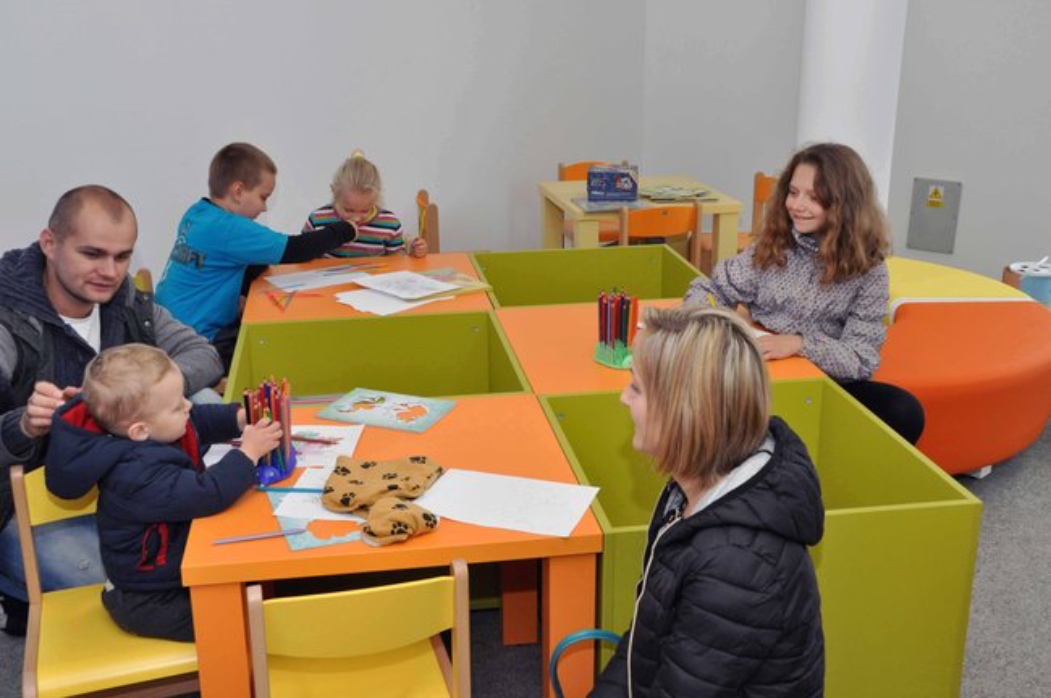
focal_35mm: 38
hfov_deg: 51.3
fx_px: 1094
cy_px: 349
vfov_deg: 35.4
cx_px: 526
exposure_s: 1/60
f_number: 13
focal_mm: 25
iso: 800
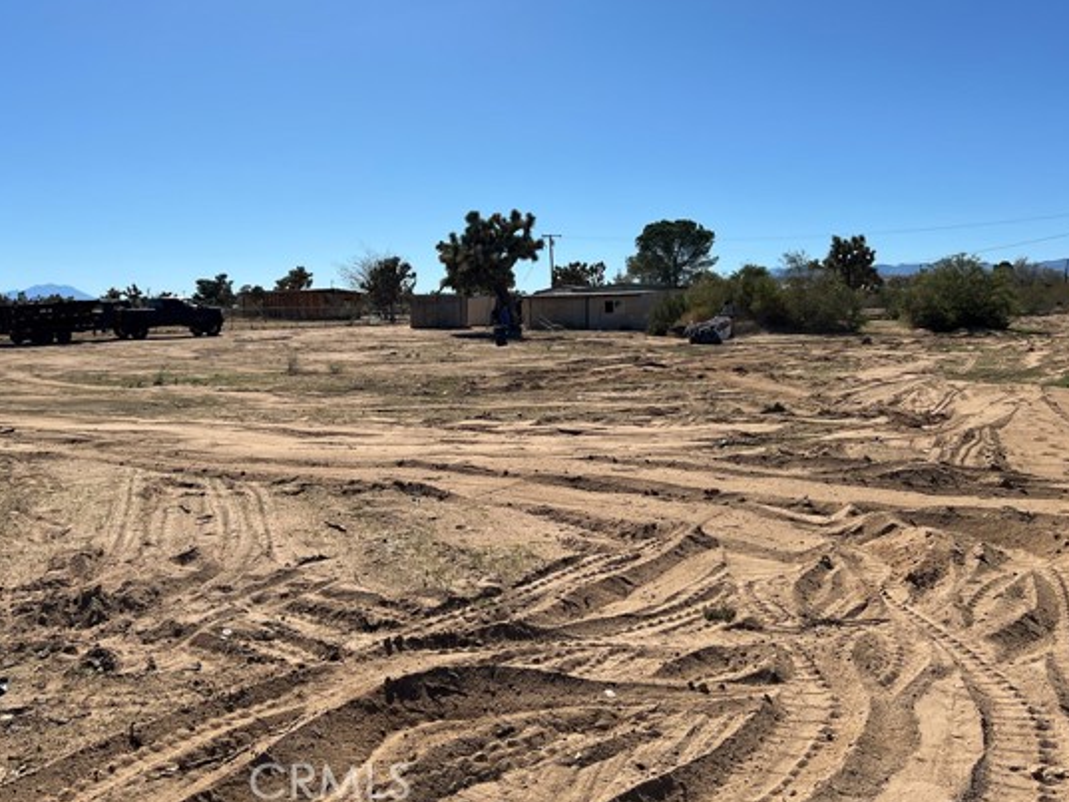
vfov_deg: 45.3
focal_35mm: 31
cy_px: 332
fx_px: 958
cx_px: 490
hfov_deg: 58.3
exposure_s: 1/7463
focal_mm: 5.7
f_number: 1.5
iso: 50
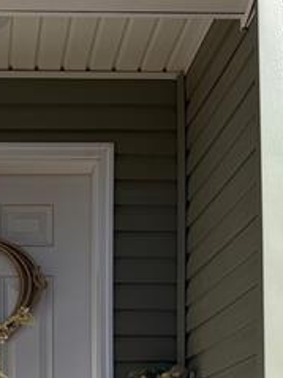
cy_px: 430
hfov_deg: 18.5
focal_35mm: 77
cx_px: -18
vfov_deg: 23.6
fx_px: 840
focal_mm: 6.76
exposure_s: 1/6173
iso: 80
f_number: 1.78
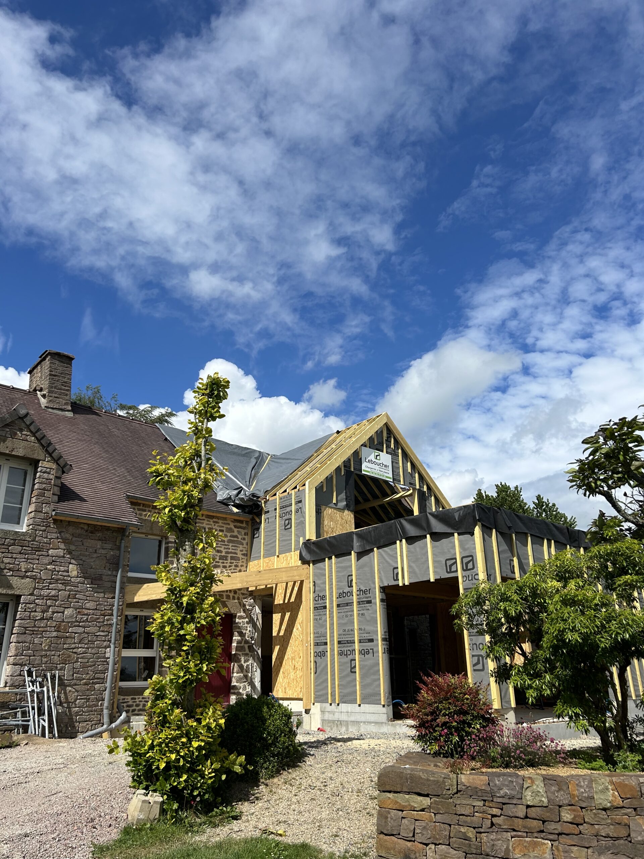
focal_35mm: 26
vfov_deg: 67.3
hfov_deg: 53.1
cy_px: 430
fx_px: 645
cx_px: 322
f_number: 1.5
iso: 50
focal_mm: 5.7
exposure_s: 1/6211
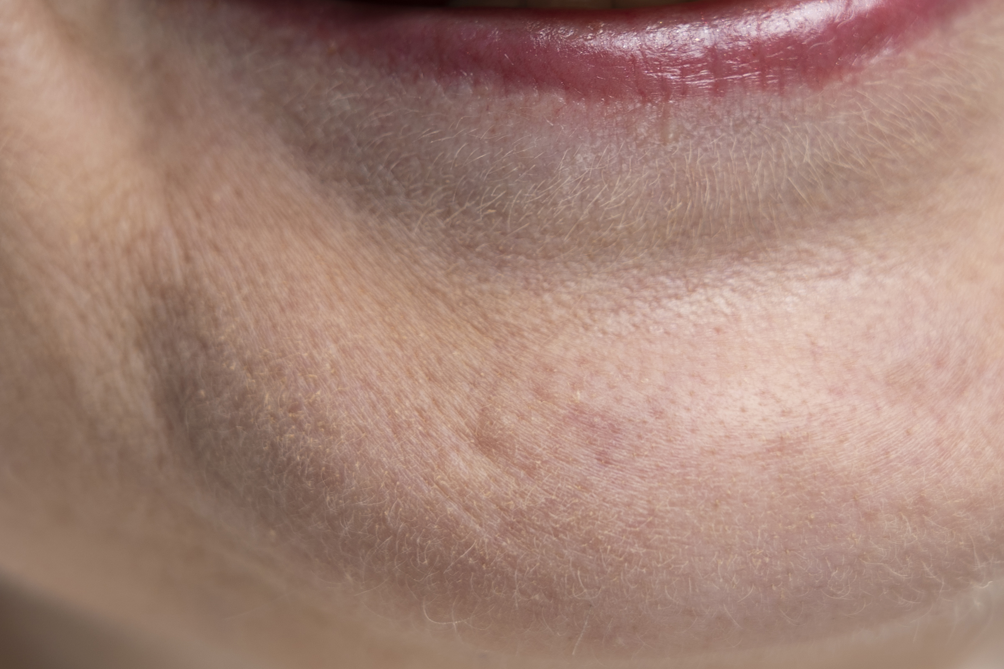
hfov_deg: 10.8
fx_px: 5327
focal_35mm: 191
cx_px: 554
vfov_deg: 7.2
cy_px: 161
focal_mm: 76
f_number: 4.5
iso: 80
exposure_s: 1/160
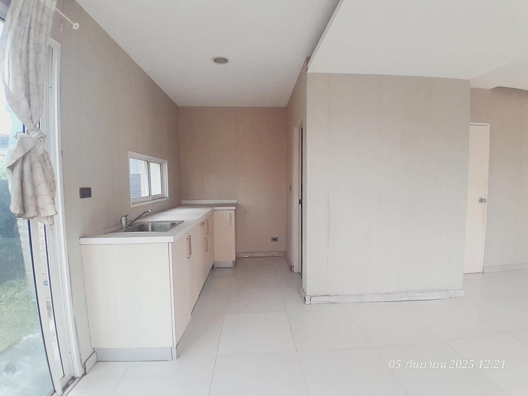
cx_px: 264
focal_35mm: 17
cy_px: 198
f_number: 2.2
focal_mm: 1.46
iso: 64
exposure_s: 1/100
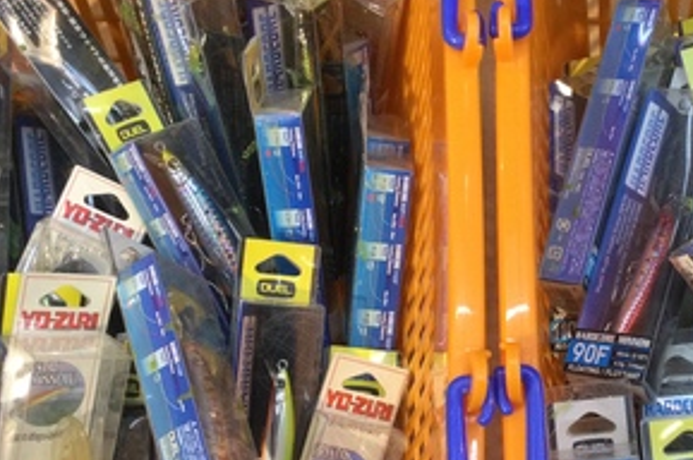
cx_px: 487
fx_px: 1288
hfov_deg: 29.8
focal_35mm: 67
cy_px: 331
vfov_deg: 20.1
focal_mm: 3.3
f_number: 2.4
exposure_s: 1/30
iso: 32
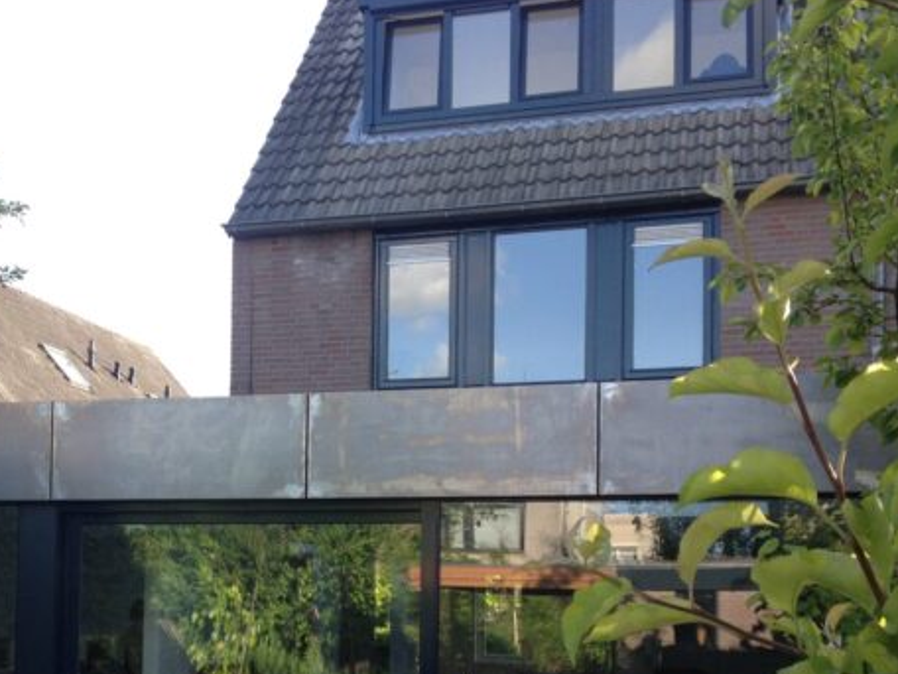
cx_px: 288
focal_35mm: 59
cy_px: 546
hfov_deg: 32.4
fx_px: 1531
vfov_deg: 24.4
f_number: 2.4
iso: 50
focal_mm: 4.28
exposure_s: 1/254
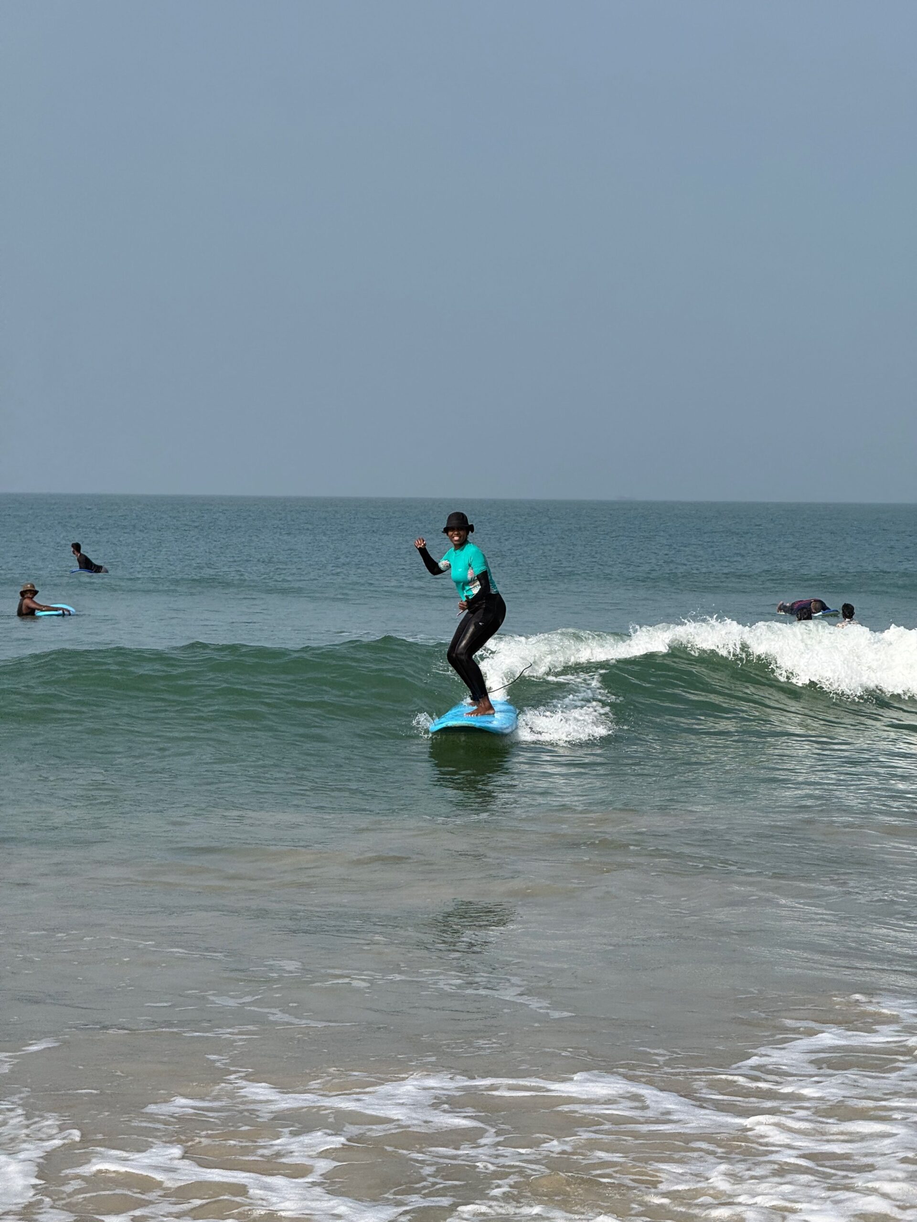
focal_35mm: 120
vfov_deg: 16.4
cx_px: 458
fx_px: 4239
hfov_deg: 12.3
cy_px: 611
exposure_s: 1/2283
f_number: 2.8
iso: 50
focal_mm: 15.66
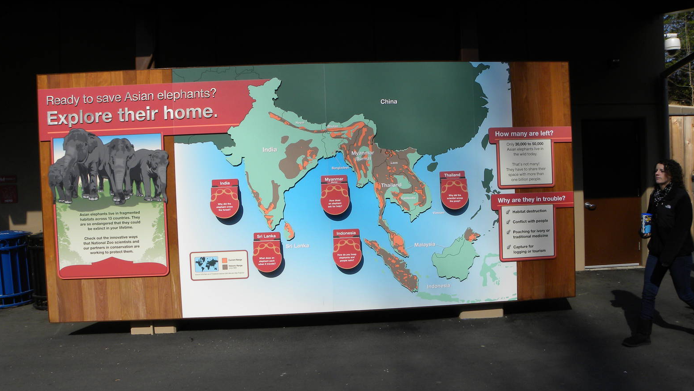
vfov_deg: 40.2
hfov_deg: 66.1
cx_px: 350
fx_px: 534
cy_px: 200
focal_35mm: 29
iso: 64
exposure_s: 1/432
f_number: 5.6
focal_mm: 4.6
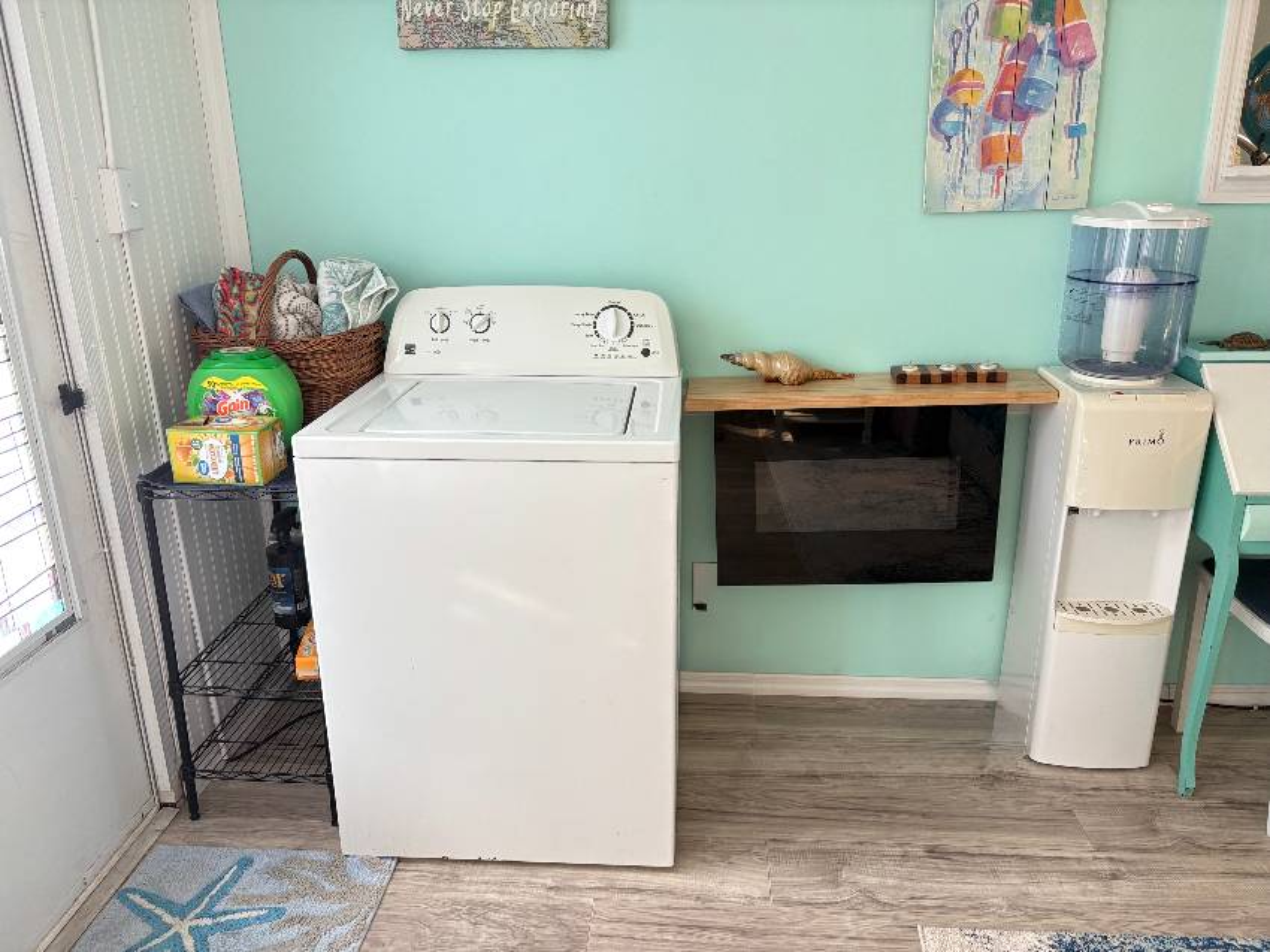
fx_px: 954
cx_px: 635
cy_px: 476
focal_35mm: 26
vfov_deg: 53.0
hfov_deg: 67.3
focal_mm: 5.96
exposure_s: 1/60
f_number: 1.6
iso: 100
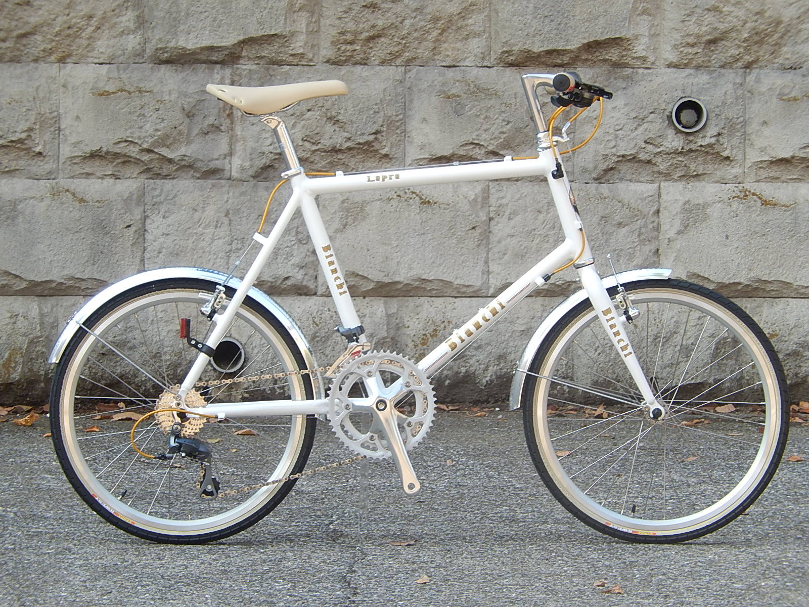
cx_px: 404
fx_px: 5025
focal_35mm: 215
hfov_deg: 9.2
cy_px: 304
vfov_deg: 6.9
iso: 125
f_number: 5.8
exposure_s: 1/60
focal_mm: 38.6
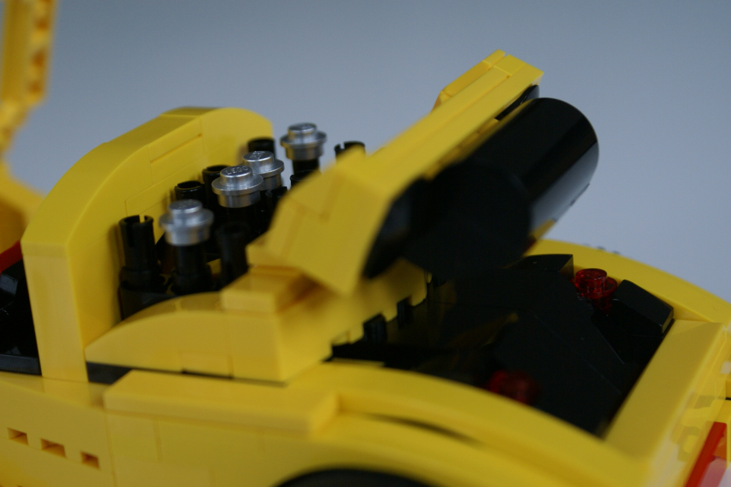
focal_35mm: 75
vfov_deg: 18.2
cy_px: 244
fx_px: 1523
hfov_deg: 27.0
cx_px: 366
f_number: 5.6
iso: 400
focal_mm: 50
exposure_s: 1/40
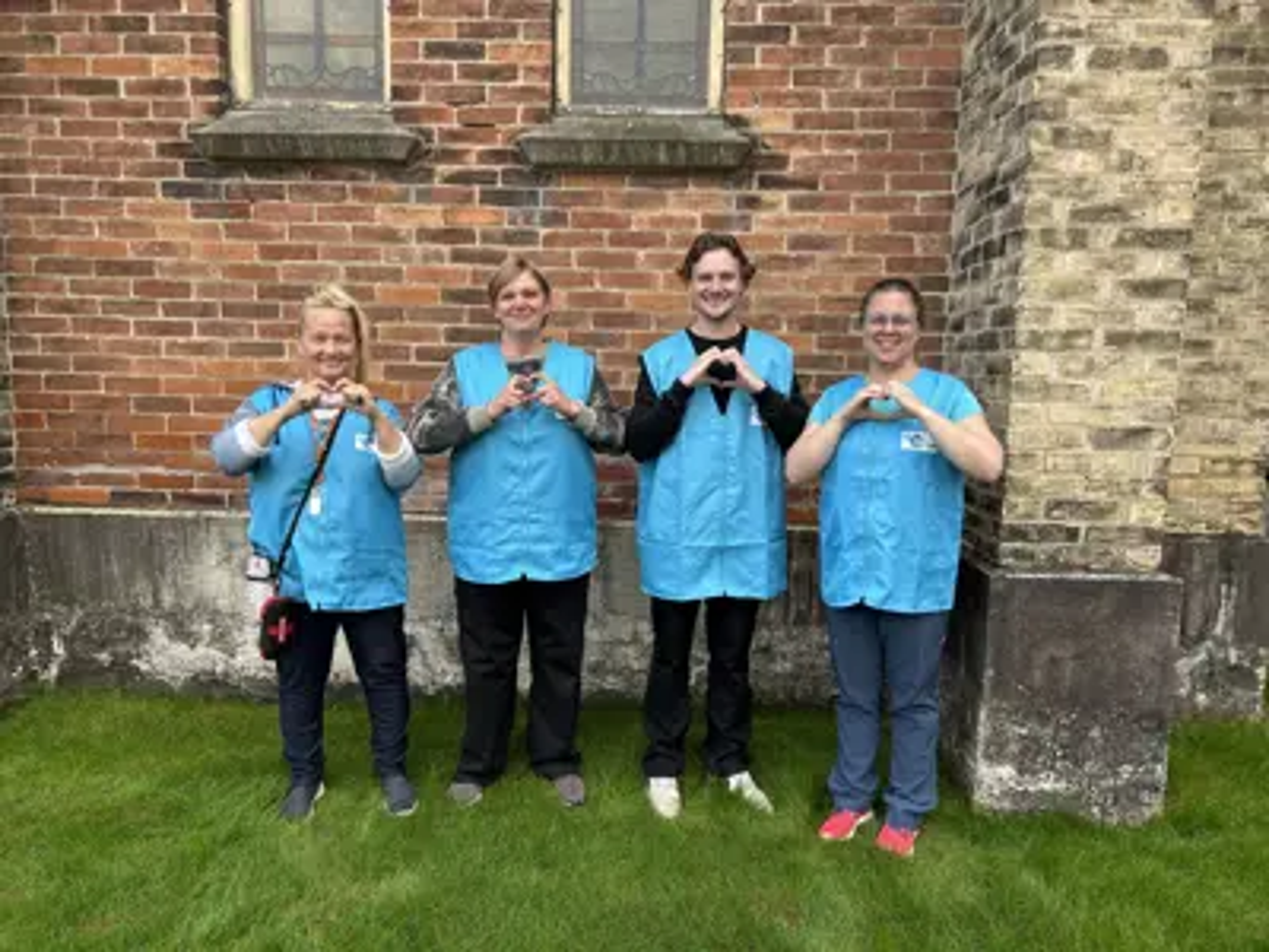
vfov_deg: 53.1
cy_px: 476
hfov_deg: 67.3
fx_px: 953
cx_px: 634
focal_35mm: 26
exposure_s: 1/591
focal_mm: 5.7
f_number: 1.5
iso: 50
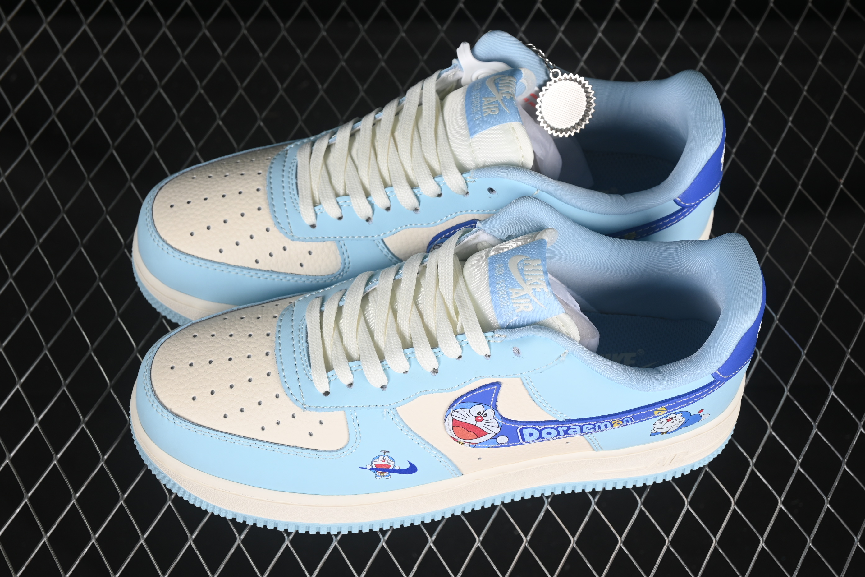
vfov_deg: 18.2
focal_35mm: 75
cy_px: 288
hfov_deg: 27.0
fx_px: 1802
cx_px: 432
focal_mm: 50
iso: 160
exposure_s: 1/80
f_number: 7.1
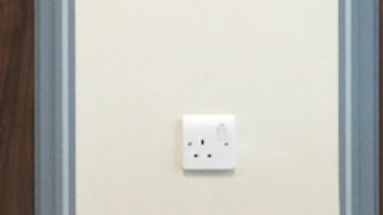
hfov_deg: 13.9
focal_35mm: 155
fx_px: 1574
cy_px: -154
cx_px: 215
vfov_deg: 7.6
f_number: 2.2
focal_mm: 4.15
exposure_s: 1/33
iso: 64
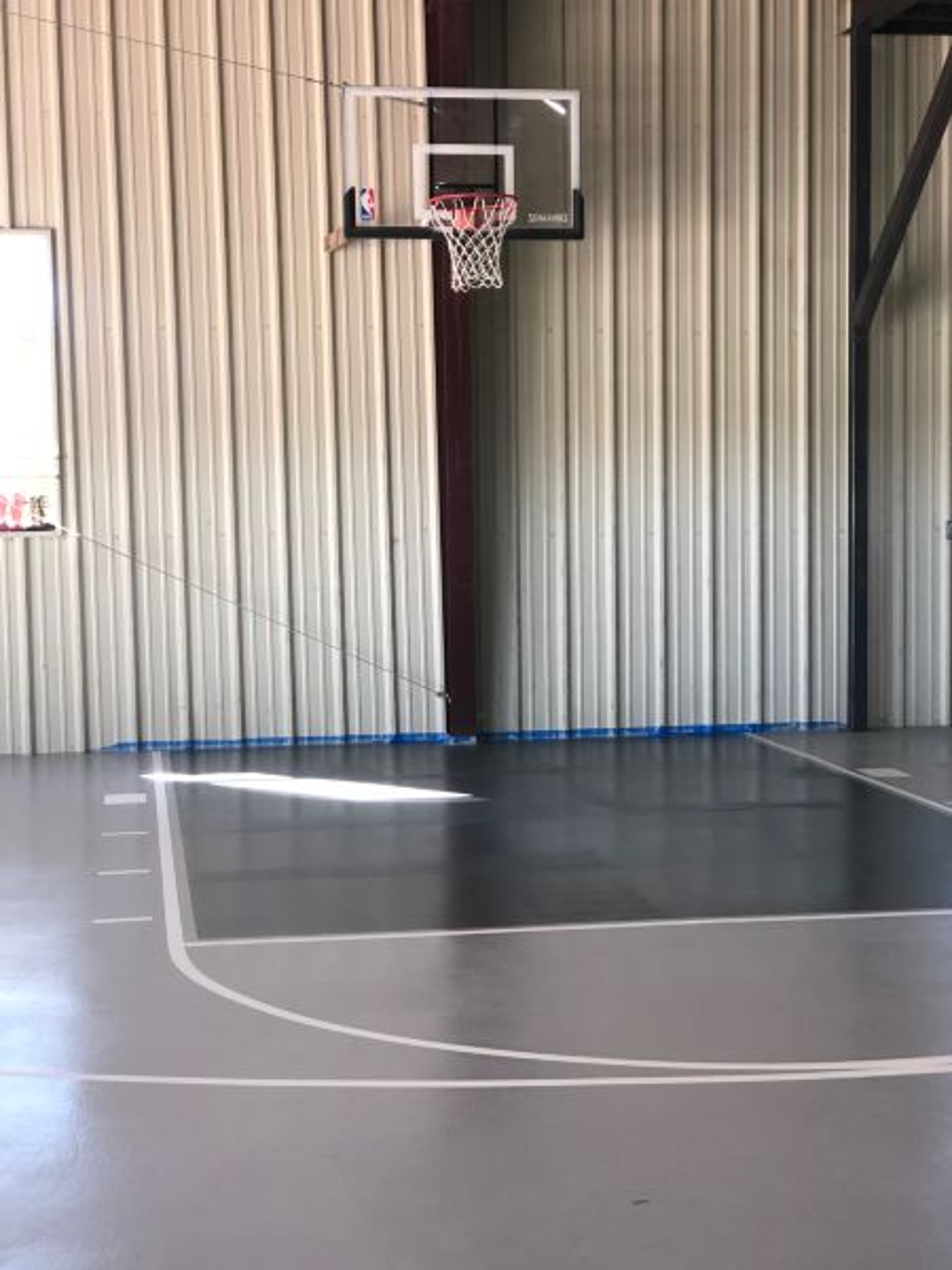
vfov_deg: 33.8
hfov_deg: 25.7
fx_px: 2090
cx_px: 476
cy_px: 635
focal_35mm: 57
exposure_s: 1/30
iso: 64
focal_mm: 6.6
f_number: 2.8
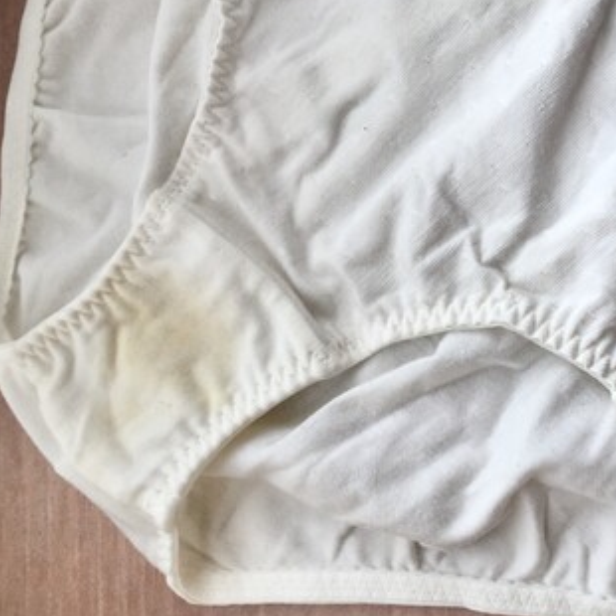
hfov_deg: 31.9
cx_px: 411
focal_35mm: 53
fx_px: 1067
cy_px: 274
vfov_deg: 32.2
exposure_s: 1/146
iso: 25
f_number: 2.2
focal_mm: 4.15
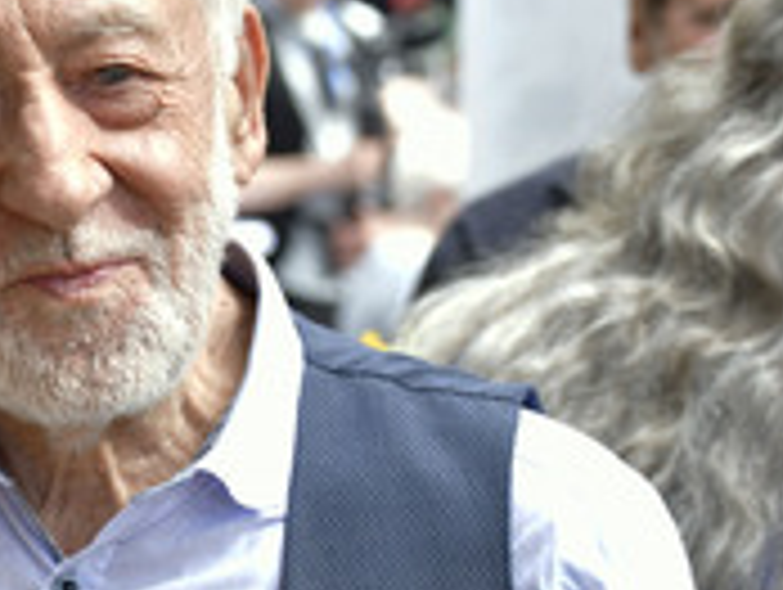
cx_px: -110
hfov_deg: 11.2
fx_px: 3941
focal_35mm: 174
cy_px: 423
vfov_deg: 8.5
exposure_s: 1/125
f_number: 5.6
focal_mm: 70
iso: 400
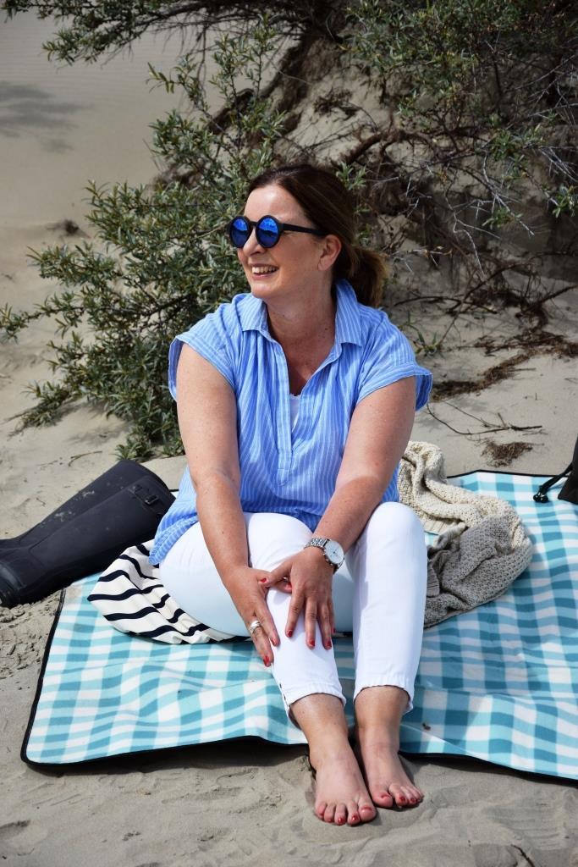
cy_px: 434
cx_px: 289
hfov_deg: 13.0
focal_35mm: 105
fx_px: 2528
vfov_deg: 19.5
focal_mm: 70
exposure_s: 1/1250
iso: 125
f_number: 5.3
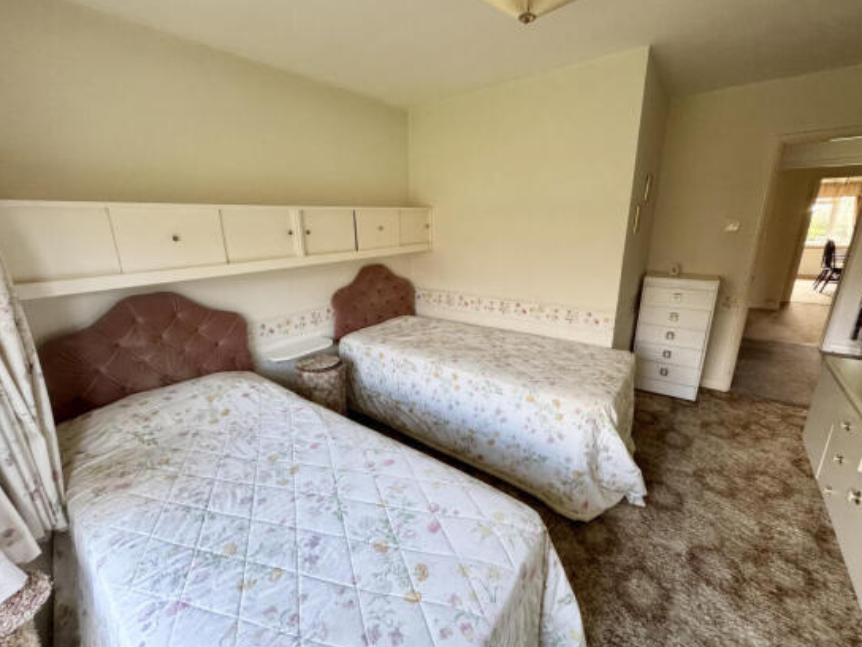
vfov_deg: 81.7
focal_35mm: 15
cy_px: 327
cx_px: 419
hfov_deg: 98.1
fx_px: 374
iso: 320
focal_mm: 2.22
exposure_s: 1/82
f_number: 2.2
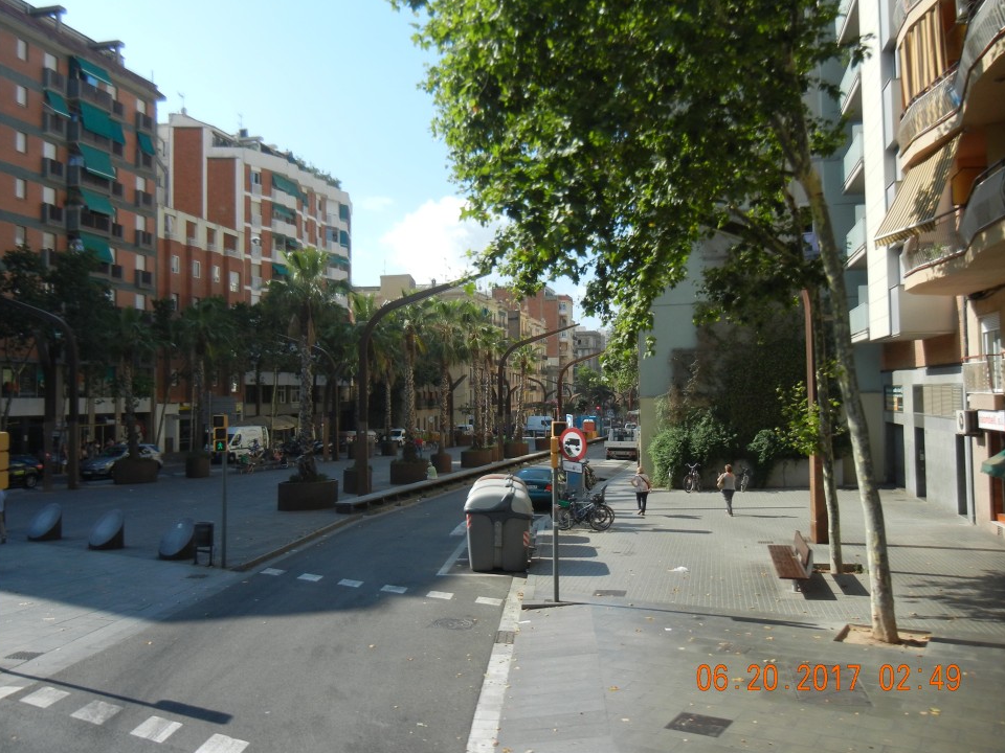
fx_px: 929
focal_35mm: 32
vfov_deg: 44.1
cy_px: 360
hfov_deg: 56.8
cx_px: 490
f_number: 7
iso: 160
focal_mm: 5.4
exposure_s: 1/278
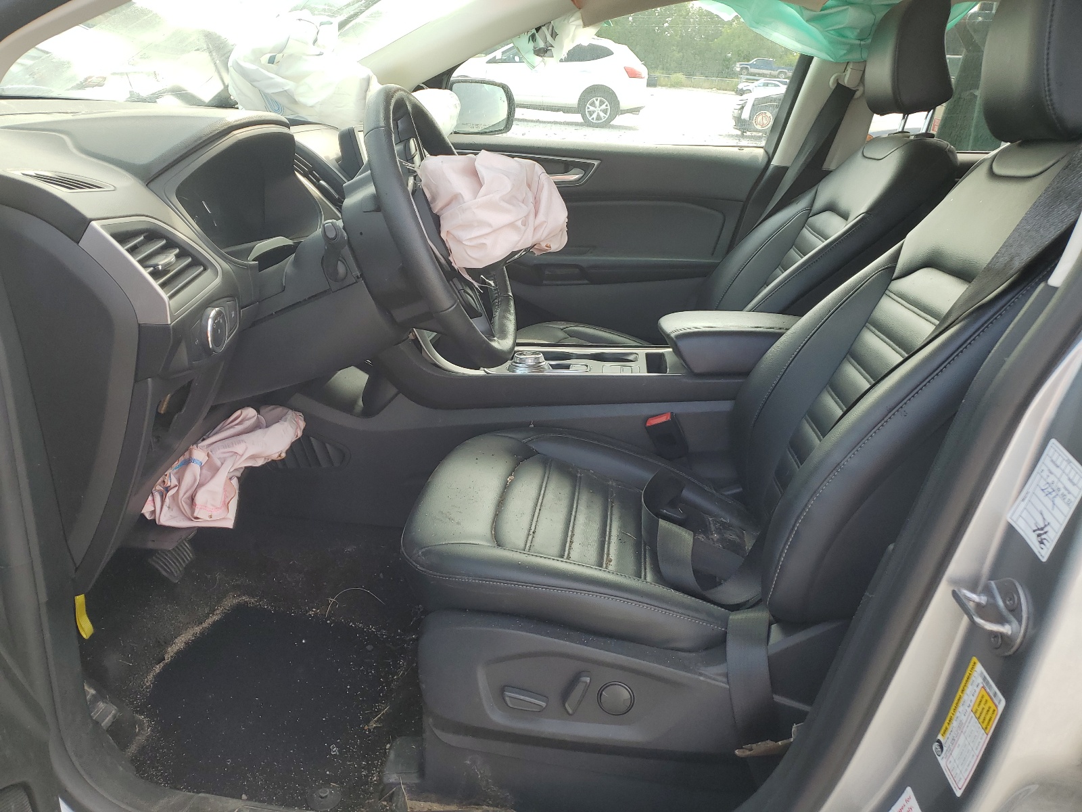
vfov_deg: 53.1
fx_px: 813
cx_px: 541
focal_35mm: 26
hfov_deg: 67.3
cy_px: 406
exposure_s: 1/312
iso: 50
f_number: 1.5
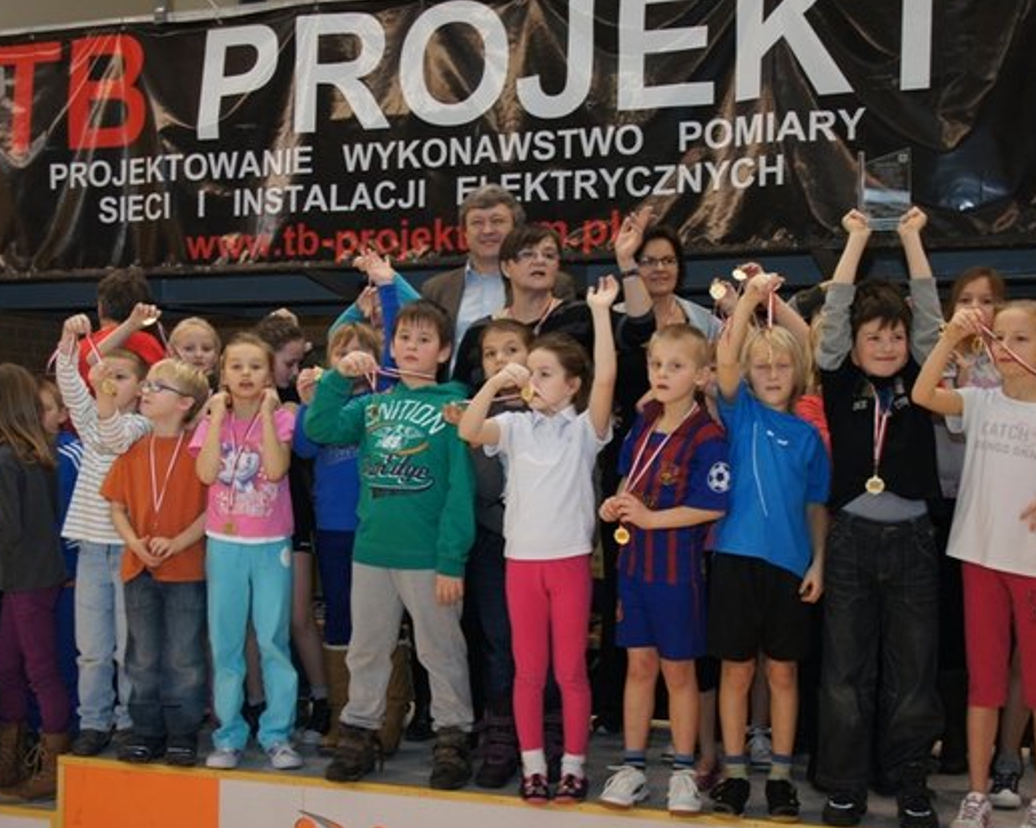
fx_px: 1410
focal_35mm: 46
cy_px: 411
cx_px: 525
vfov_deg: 32.7
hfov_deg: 40.4
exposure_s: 1/80
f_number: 5.6
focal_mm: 26
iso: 800
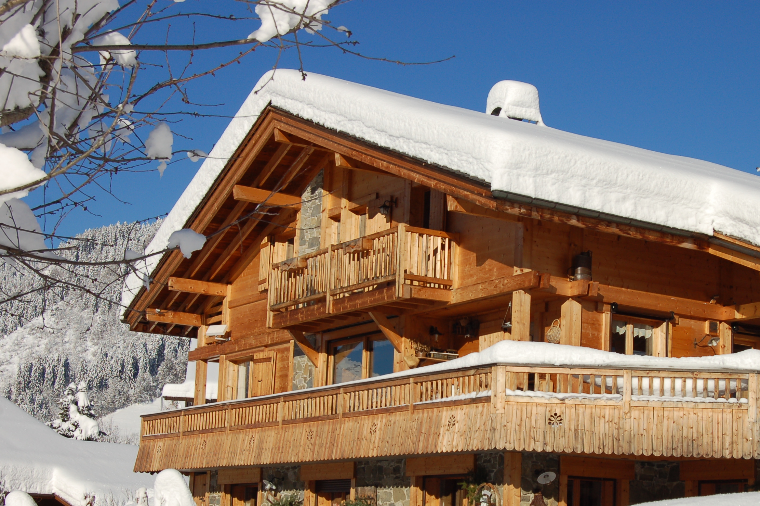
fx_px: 1455
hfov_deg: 29.1
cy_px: 342
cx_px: 482
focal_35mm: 69
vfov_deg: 19.6
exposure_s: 1/500
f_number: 11
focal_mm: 34
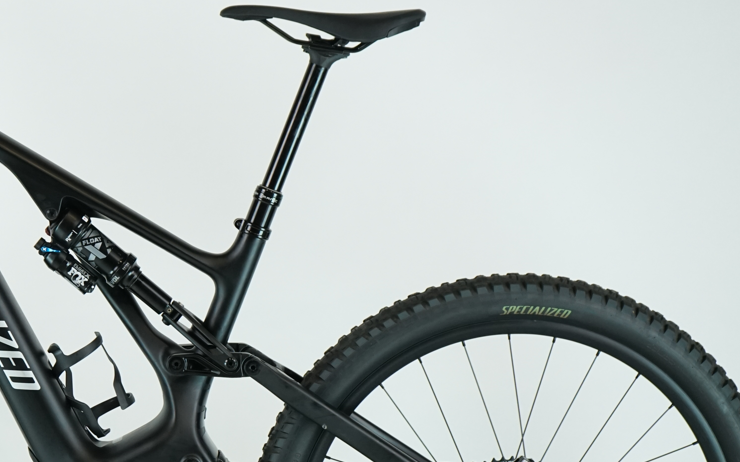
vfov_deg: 11.4
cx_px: 48
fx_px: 2319
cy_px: 313
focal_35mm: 115
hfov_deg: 17.8
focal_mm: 56
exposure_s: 1/200
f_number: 5.6
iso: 1250
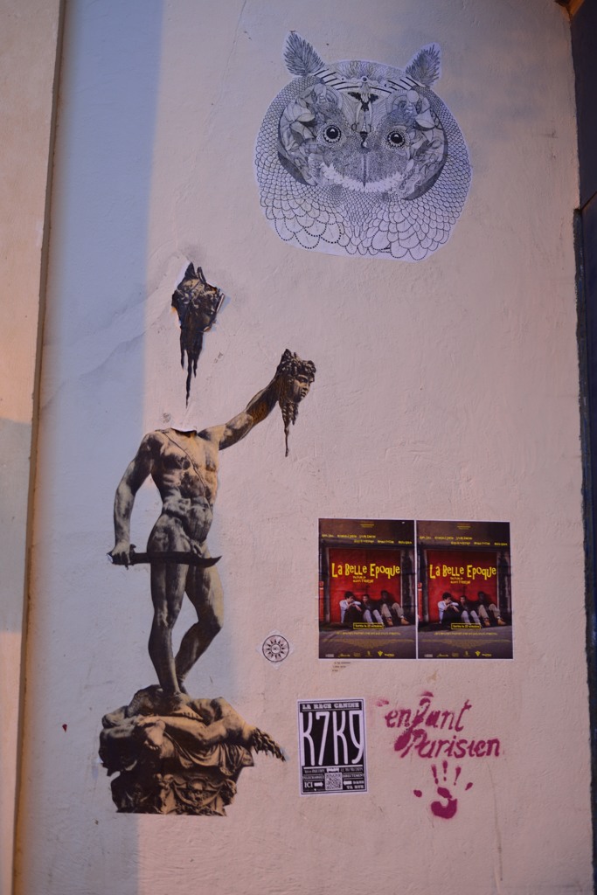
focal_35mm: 50
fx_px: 1243
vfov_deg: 39.6
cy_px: 448
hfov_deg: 27.0
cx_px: 298
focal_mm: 50
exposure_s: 1/13
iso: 200
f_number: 1.8
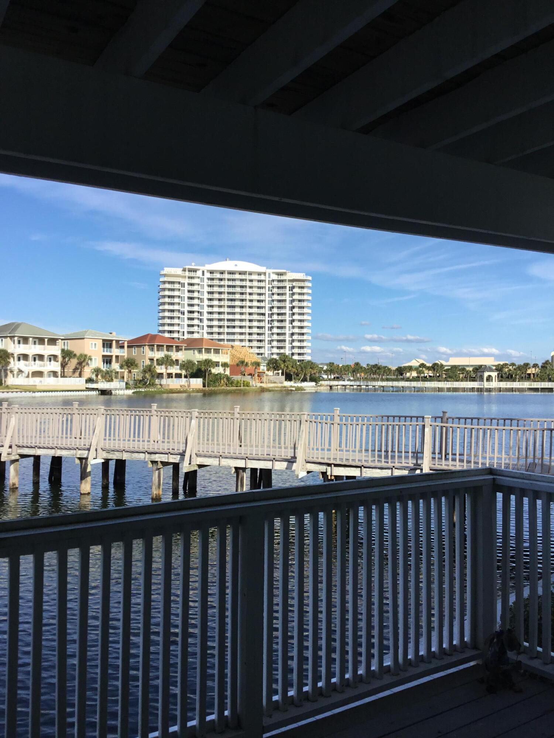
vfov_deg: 58.4
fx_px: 662
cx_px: 277
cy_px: 369
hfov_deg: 45.4
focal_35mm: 31
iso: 25
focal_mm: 3.3
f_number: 2.4
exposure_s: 1/1431
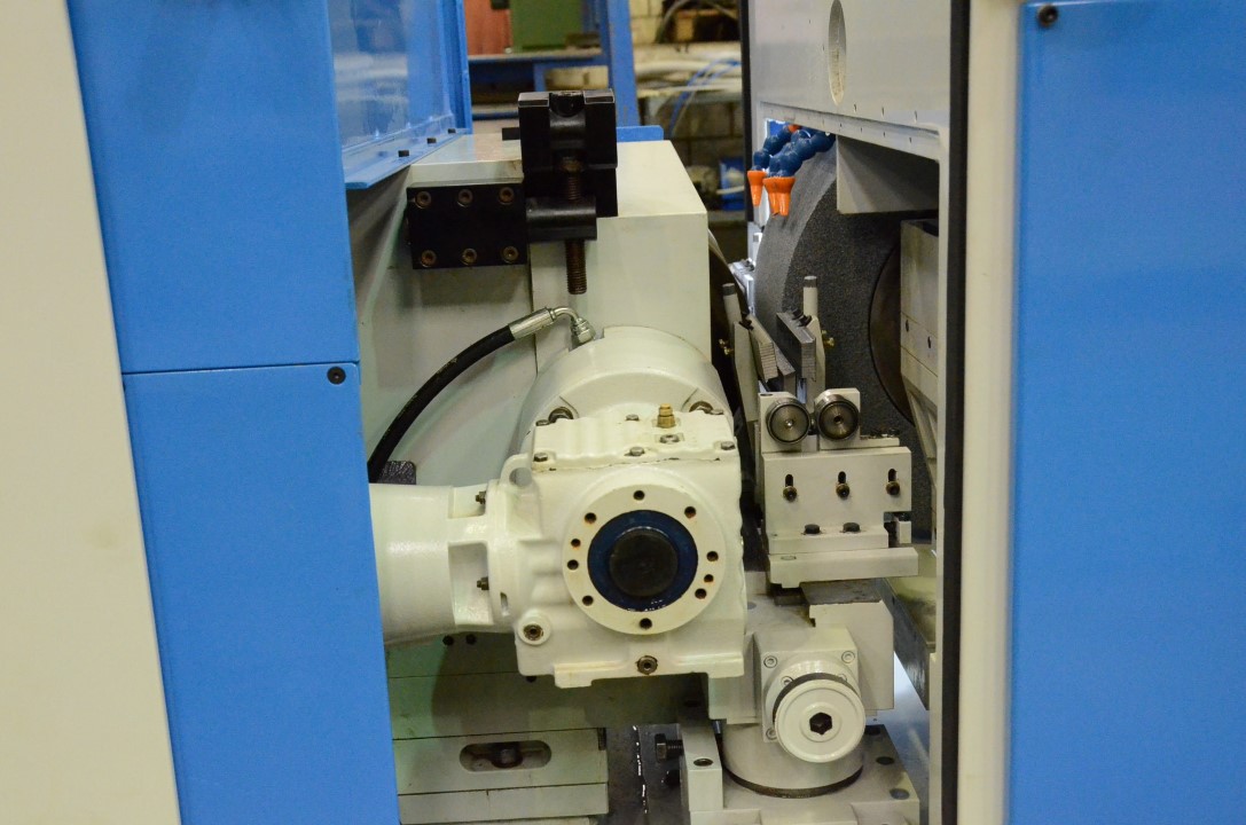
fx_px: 1399
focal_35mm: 40
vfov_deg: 32.9
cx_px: 623
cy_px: 412
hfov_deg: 48.0
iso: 6400
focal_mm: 27
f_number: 6.3
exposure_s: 1/160
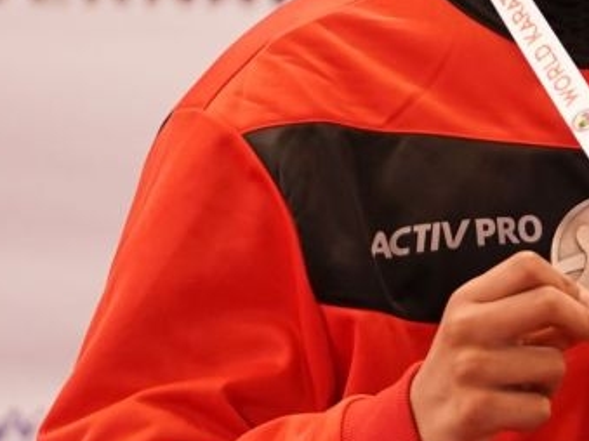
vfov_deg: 1.9
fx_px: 13471
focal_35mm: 792
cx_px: 1459
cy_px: 196
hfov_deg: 2.5
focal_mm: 155
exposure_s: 1/250
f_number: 2.8
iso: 1250
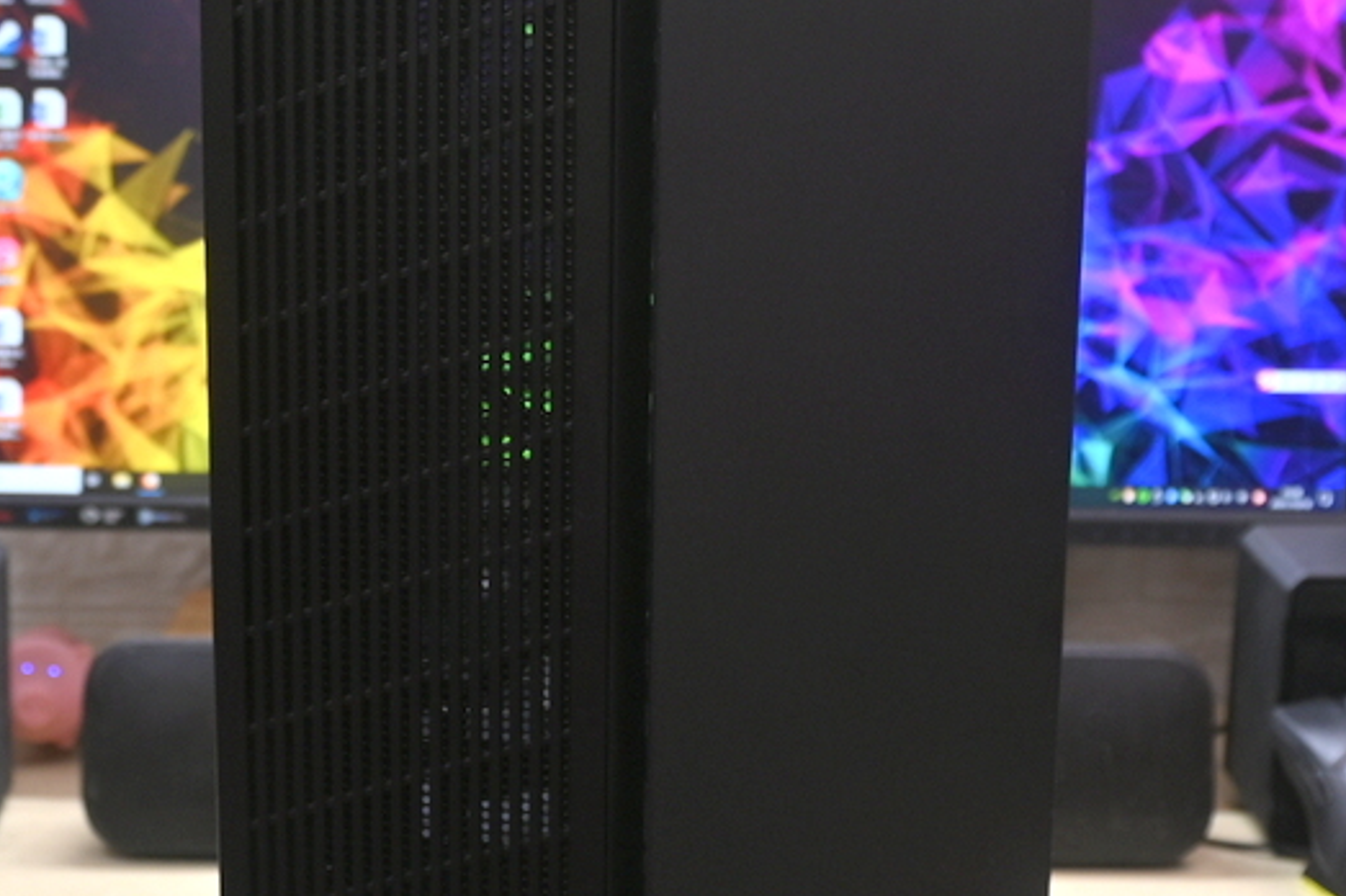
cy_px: 492
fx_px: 2317
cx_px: 492
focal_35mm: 62
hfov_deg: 32.2
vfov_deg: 21.9
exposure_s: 1/20
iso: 125
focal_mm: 18
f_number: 3.5
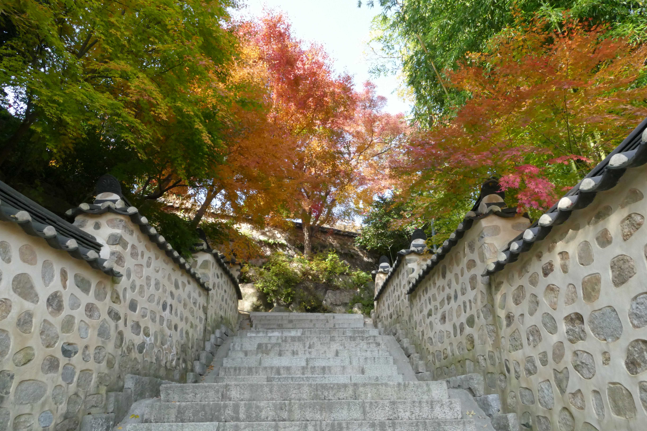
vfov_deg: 51.3
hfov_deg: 71.5
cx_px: 324
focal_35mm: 25
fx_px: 449
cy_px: 216
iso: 1600
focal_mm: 9.12
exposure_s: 1/500
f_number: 7.1
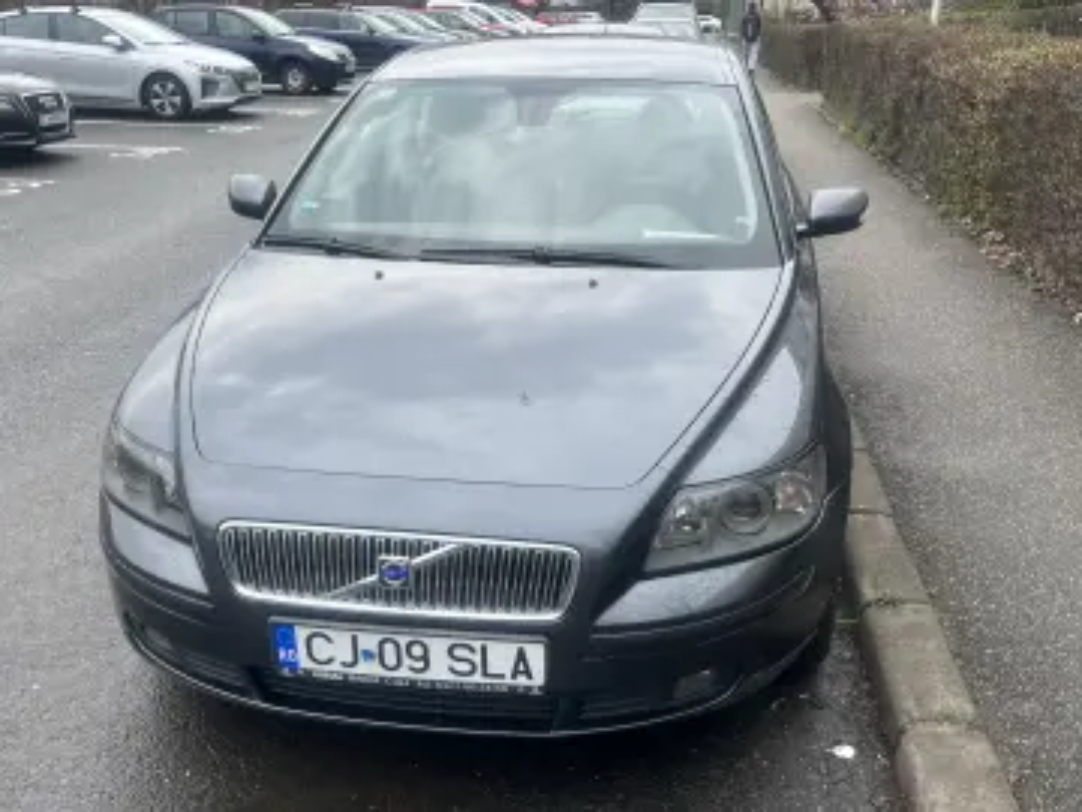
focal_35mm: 26
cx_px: 541
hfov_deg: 67.3
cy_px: 406
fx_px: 813
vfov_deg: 53.1
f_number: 1.6
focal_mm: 5.1
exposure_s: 1/1600
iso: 50
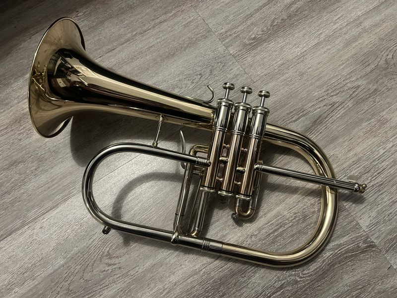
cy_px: 149
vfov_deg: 53.1
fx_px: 298
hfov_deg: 67.3
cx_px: 198
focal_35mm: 26
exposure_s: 1/33
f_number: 1.5
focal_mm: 5.7
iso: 500
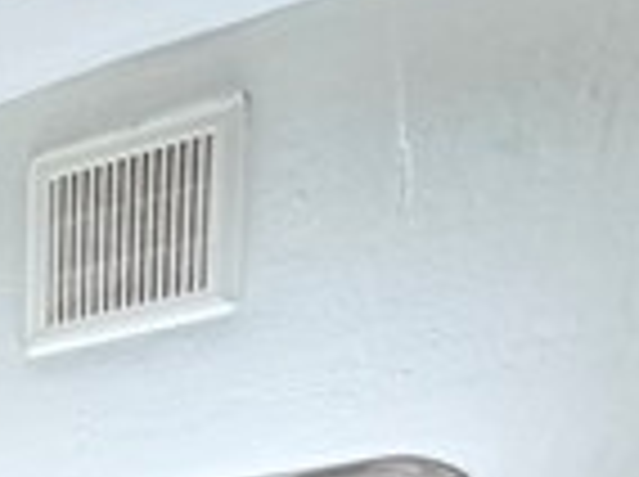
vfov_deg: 11.1
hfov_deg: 13.1
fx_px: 1861
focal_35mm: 101
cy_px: 1305
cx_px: -1008
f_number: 2.2
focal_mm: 2.22
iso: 160
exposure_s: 1/60
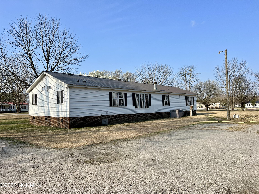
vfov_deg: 53.1
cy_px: 97
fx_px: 195
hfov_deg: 67.3
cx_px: 130
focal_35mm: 26
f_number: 1.5
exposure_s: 1/3704
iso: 50
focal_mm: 5.7
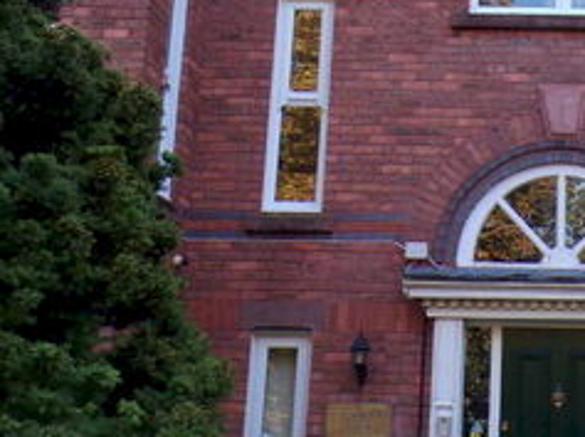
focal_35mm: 71
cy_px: 117
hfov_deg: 26.0
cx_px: 585
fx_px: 1198
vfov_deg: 20.5
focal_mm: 4.3
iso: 80
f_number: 4.3
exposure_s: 1/56
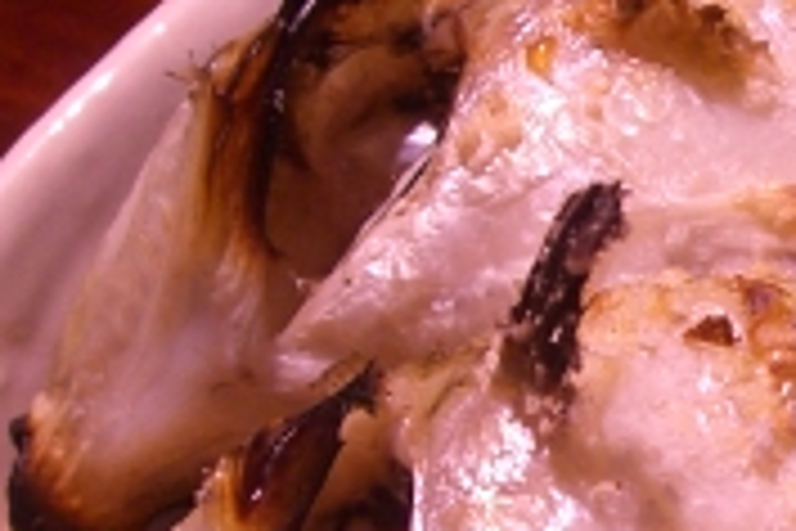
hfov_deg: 13.7
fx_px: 3162
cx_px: 1097
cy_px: 526
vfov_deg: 9.5
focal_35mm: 143
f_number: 2.7
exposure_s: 1/100
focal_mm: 6.2
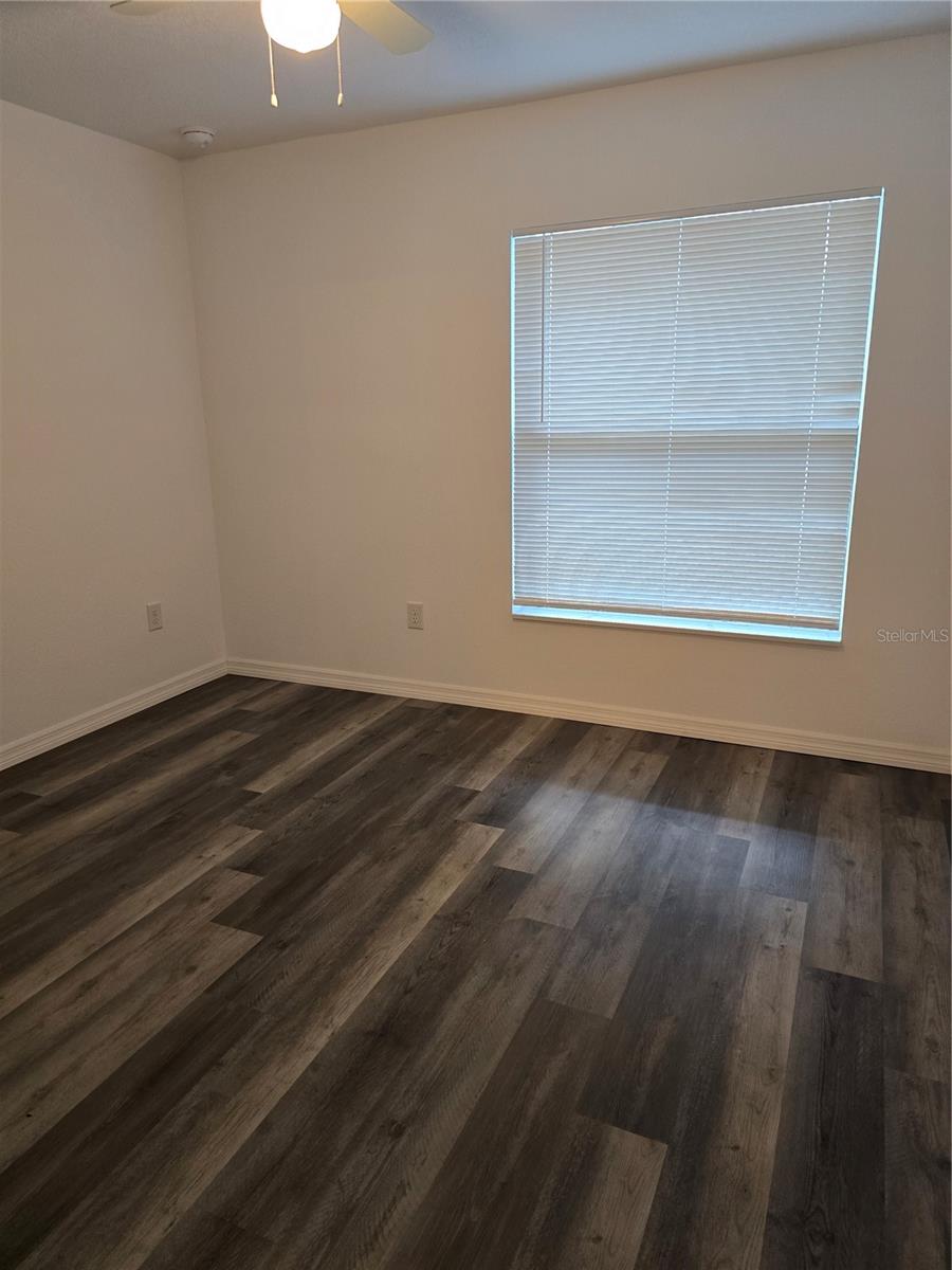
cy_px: 635
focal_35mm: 23
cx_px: 476
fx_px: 843
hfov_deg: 58.9
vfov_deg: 73.9
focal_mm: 6.3
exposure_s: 1/120
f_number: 1.7
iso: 320
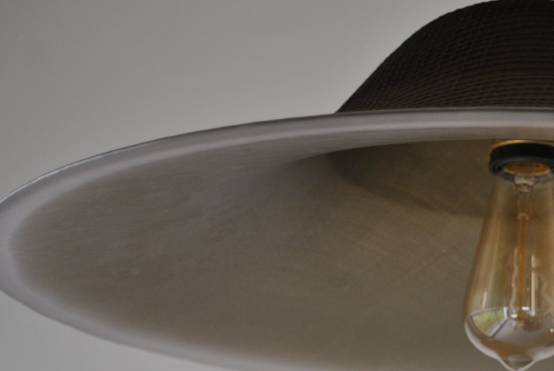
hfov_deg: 23.0
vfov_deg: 15.9
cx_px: 505
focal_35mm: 86
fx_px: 1325
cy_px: 277
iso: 200
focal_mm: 26
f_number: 4.2
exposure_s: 1/60
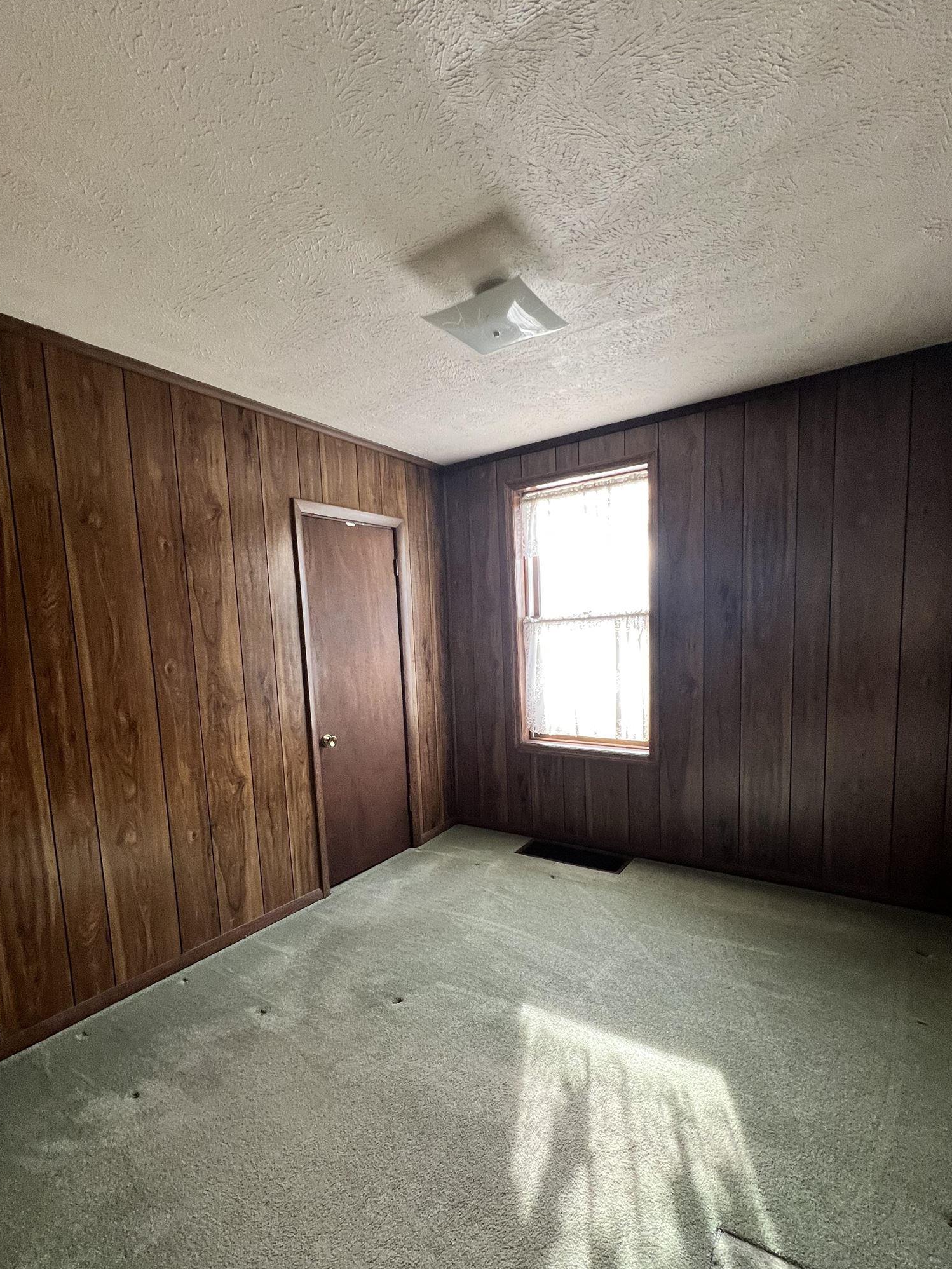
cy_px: 703
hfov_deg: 81.7
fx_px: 550
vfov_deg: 97.8
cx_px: 458
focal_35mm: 15
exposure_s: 1/60
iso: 160
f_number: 1.8
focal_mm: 1.57
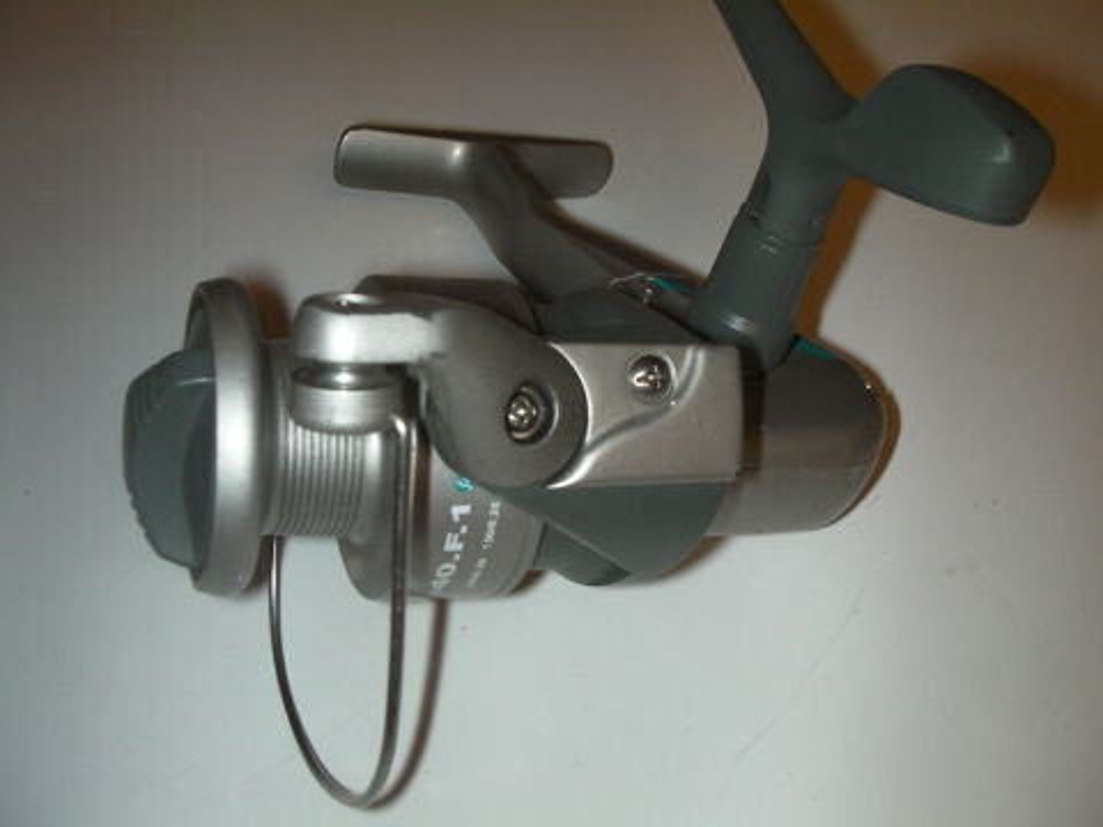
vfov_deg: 37.7
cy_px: 414
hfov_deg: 49.0
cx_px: 552
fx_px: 1211
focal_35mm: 38
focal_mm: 6.3
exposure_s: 1/30
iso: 200
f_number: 5.6
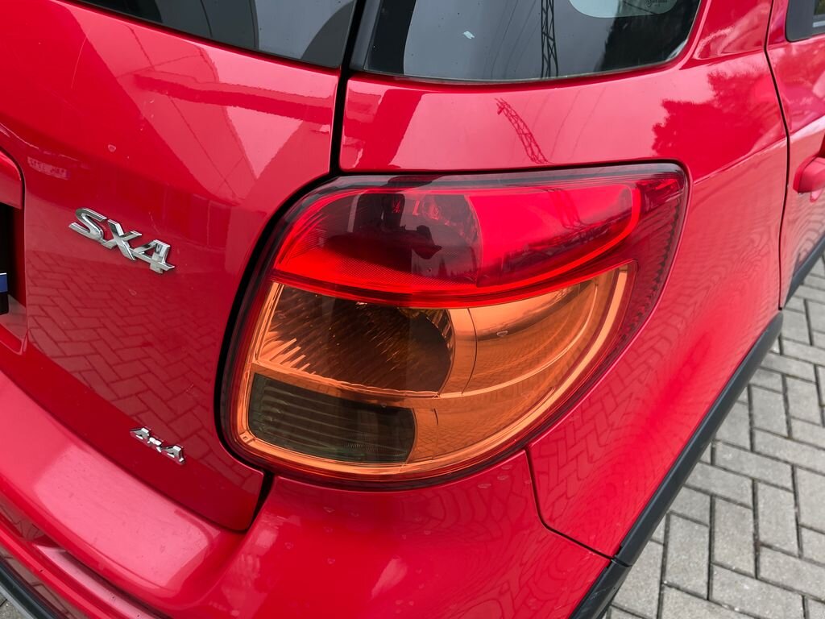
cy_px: 310
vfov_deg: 53.1
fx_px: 620
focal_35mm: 26
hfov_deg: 67.3
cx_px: 412
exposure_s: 1/121
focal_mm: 5.1
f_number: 1.6
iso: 80
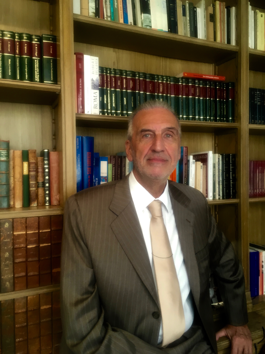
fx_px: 296
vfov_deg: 61.7
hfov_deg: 48.2
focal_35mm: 29
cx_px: 132
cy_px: 177
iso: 100
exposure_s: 1/33
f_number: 2.2
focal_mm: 4.15
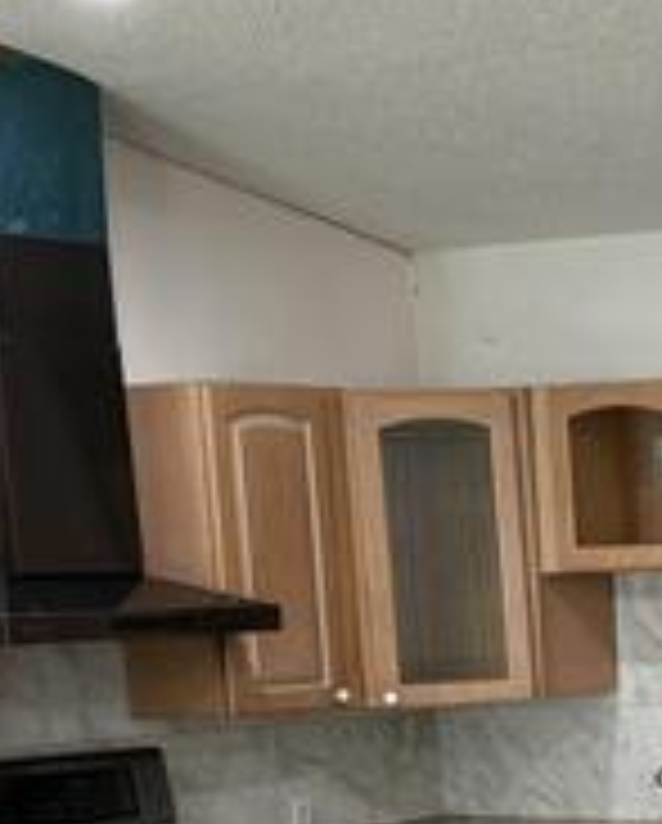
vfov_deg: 17.1
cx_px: 1079
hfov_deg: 13.2
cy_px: 878
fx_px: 2663
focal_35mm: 109
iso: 200
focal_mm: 6.76
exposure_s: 1/60
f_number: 1.78
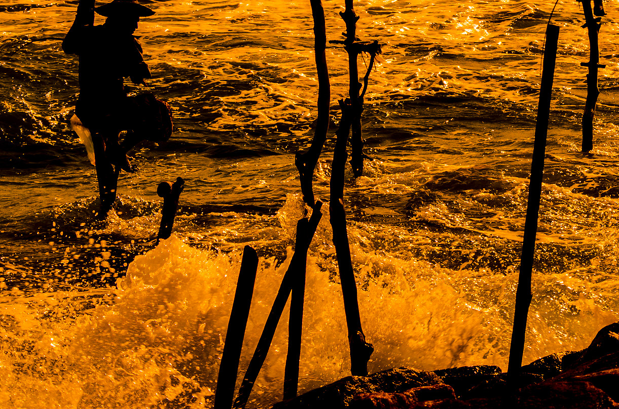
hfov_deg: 12.0
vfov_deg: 8.0
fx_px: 2933
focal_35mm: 171
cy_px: 37
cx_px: 507
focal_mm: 58
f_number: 9
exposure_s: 1/320
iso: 100
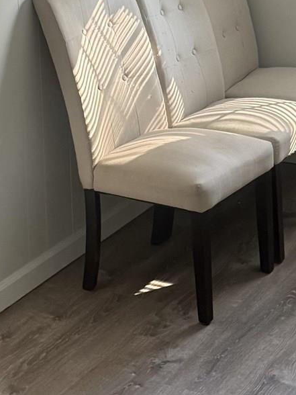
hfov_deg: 15.6
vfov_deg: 20.3
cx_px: 254
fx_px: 1072
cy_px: 15
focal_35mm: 94
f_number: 1.78
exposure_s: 1/60
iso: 320
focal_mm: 6.76
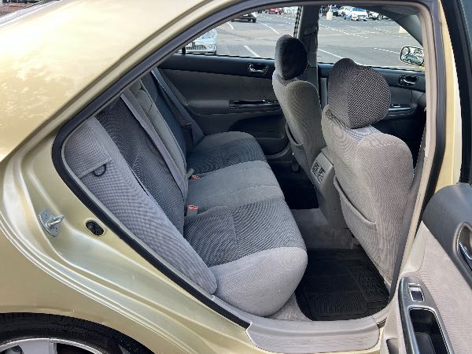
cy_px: 177
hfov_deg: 67.3
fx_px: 355
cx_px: 236
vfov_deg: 53.1
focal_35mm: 26
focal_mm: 5.7
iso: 64
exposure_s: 1/121
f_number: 1.5
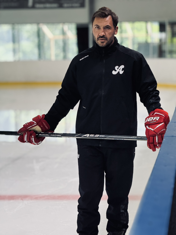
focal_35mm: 120
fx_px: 813
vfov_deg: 16.4
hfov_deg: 12.3
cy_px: 118
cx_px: 88
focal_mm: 15.66
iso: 64
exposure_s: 1/99
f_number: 2.8
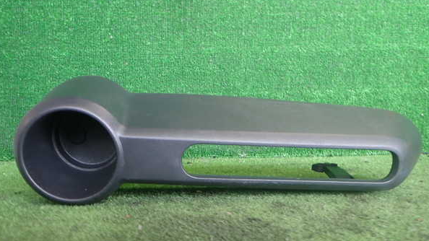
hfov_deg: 59.5
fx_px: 375
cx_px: 213
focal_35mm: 33
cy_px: 140
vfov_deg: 35.5
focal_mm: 5.4
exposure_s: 1/40
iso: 200
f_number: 2.3
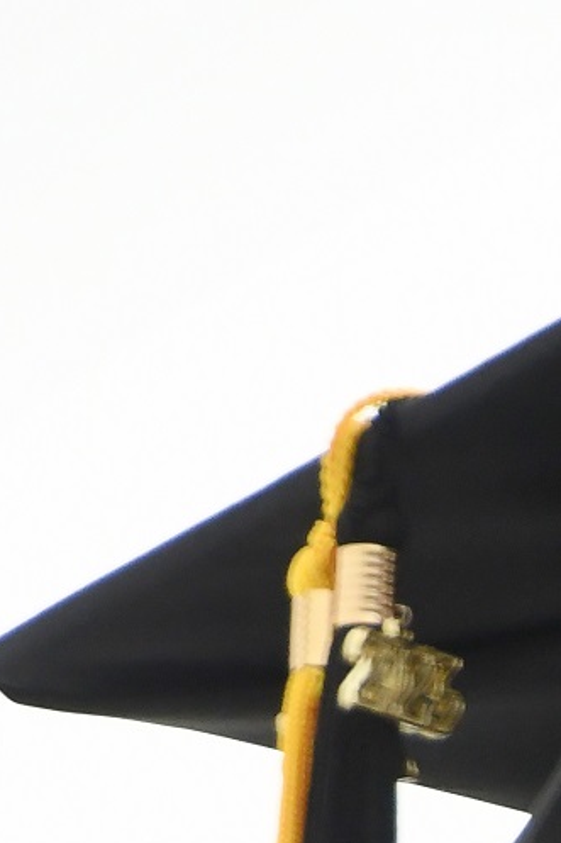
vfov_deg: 1.2
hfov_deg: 0.8
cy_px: 1895
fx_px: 40721
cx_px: 757
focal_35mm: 1741
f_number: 6.3
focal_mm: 230
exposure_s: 1/125
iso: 1250
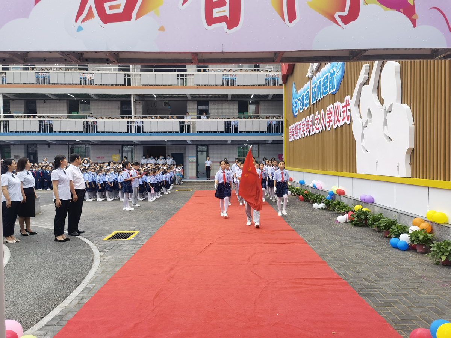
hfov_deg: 65.3
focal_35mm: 27
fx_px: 352
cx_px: 226
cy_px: 169
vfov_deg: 51.4
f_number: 1.9
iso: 50
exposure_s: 1/146
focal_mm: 6.67
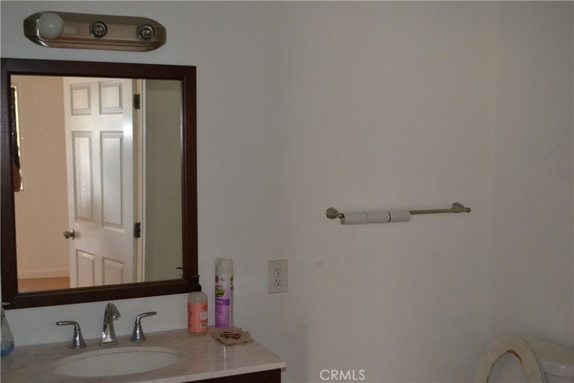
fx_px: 622
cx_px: 287
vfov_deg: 34.2
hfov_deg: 49.5
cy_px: 192
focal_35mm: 39
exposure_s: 1/60
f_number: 4.2
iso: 1800
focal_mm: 26
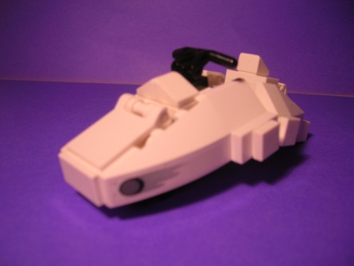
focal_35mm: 34
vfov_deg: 41.8
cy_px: 133
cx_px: 177
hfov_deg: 54.0
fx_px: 348
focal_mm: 5.7
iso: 50
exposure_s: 1/68.8
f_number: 2.9
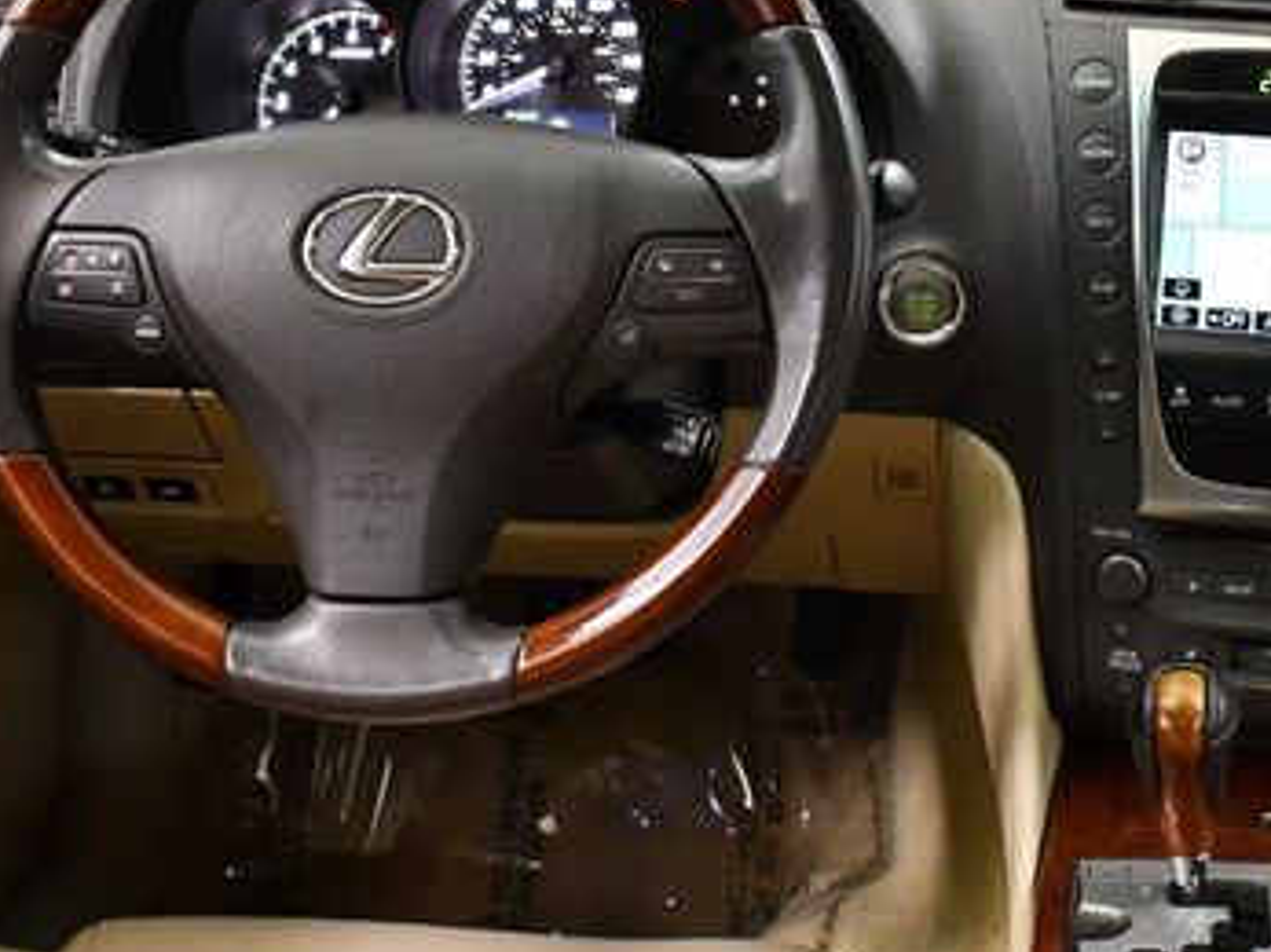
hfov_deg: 29.8
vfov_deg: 22.9
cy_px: 353
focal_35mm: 64
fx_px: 2349
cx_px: 956
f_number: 3.5
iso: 2200
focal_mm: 18
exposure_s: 1/125
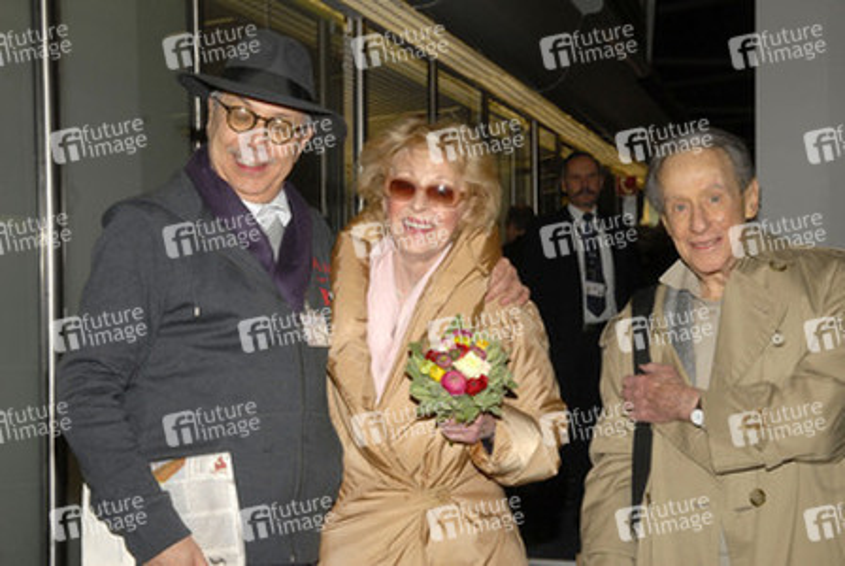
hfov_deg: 35.0
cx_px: 422
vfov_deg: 23.9
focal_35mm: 57
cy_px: 283
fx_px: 1340
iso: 400
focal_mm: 38
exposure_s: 1/80
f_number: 11
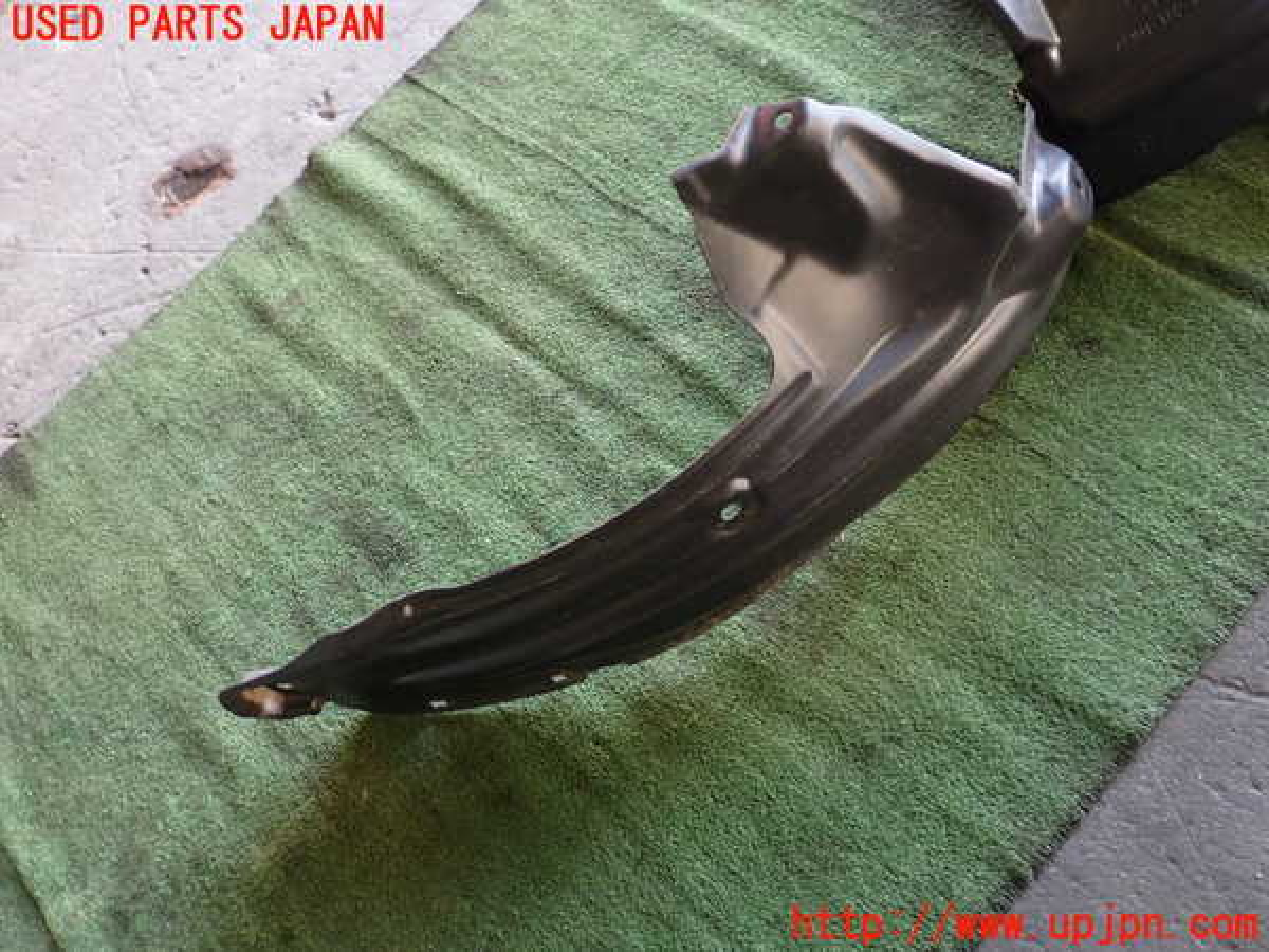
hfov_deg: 60.0
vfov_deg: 46.8
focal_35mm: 30
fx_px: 1100
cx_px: 634
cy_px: 476
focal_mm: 5.4
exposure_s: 1/40
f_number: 2.3
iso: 200
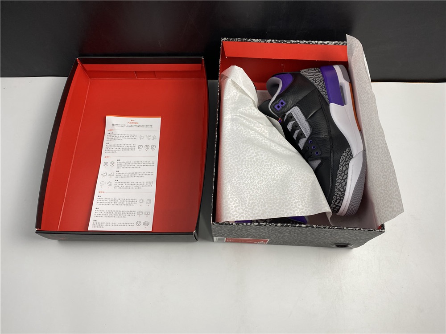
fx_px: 335
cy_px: 167
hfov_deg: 67.3
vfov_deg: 53.1
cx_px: 223
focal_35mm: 26
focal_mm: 4.25
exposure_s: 1/112
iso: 32
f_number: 1.8
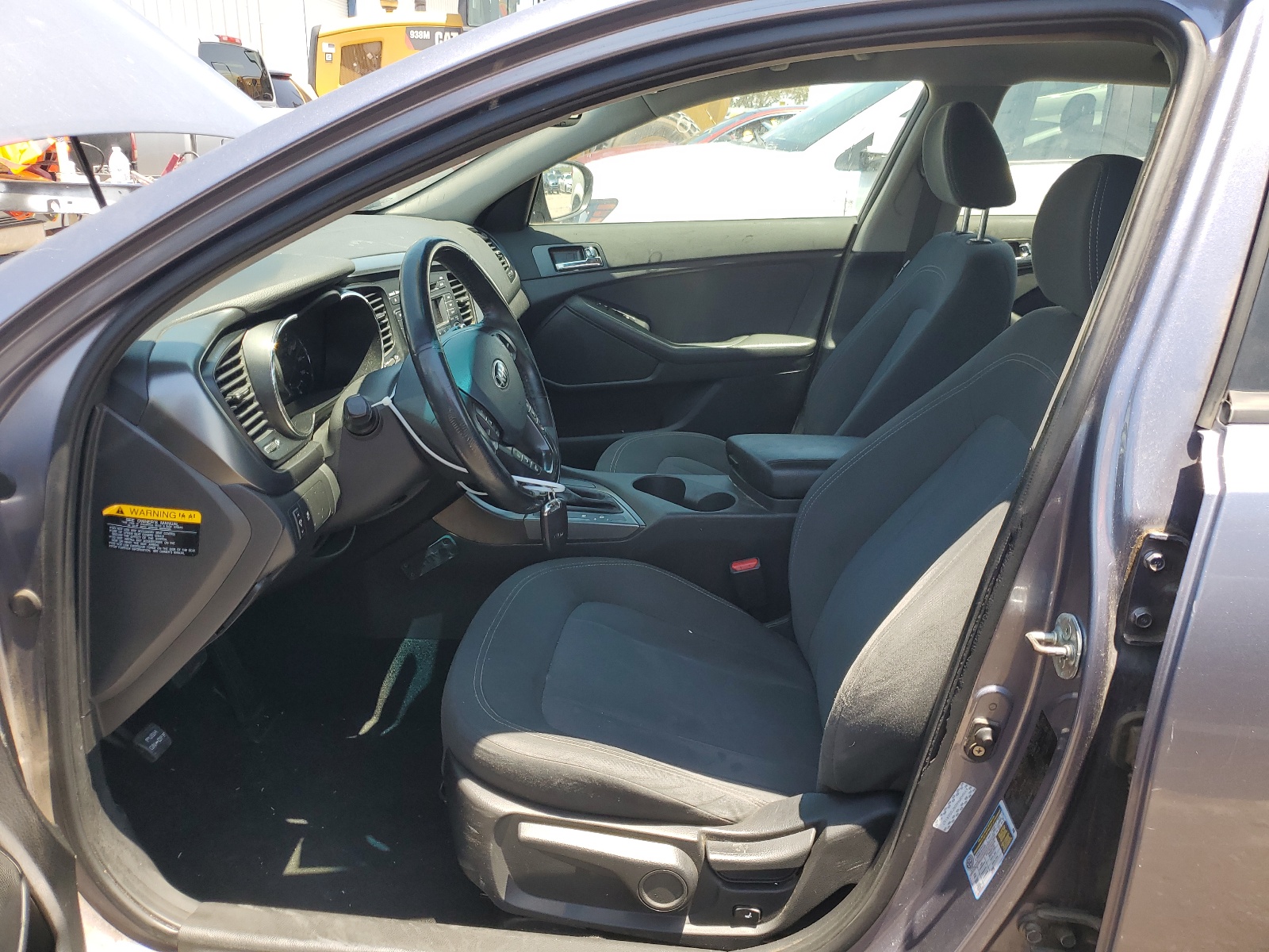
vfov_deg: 53.1
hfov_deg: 67.3
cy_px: 476
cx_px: 634
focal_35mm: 26
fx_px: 953
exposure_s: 1/526
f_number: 1.5
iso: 50
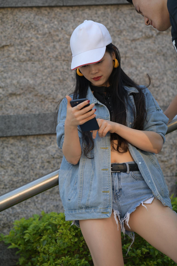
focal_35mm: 200
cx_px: 88
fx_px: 1475
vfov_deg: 10.3
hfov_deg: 6.9
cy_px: 133
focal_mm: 200
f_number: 4
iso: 125
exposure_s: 1/250
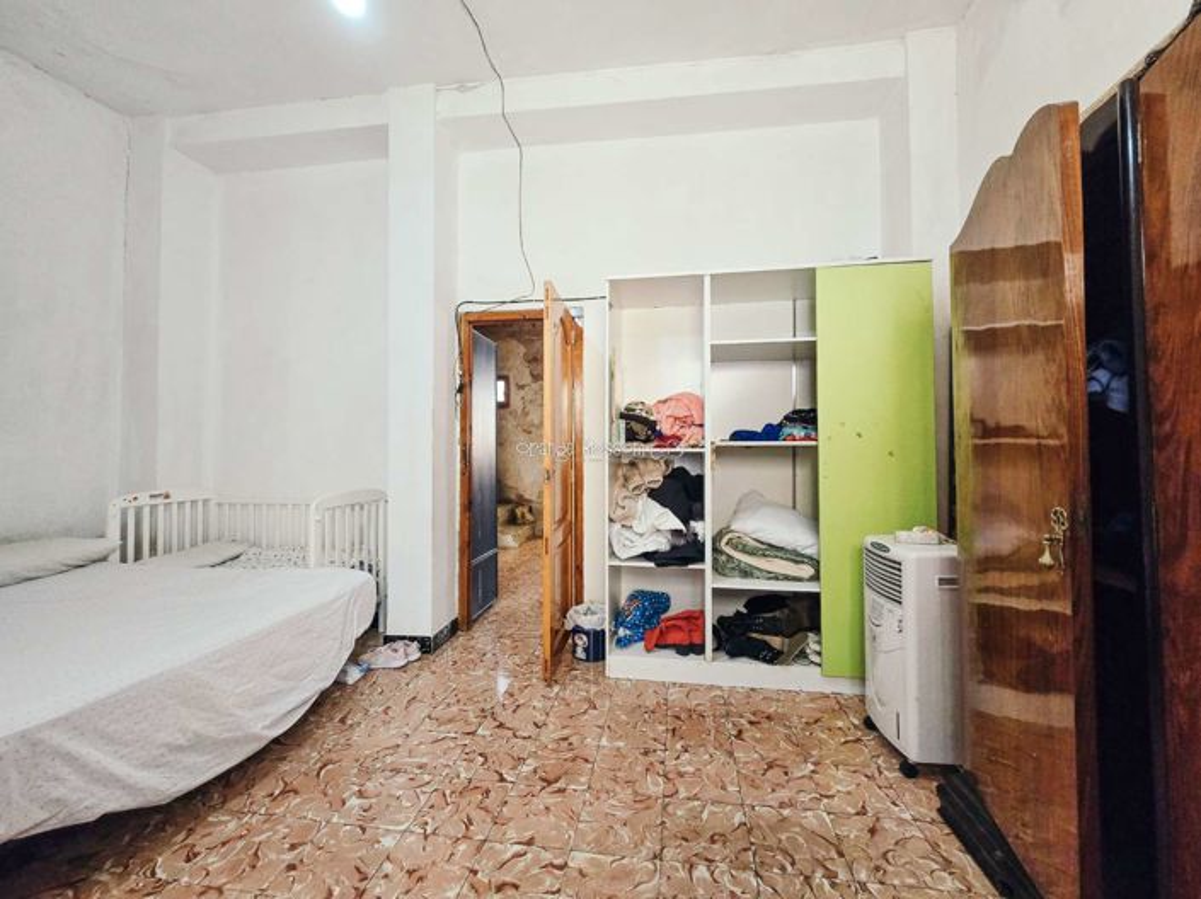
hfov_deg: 106.2
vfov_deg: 89.9
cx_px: 600
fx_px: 451
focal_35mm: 13
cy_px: 450
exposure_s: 1/50
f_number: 2.2
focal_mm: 2.2
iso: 320
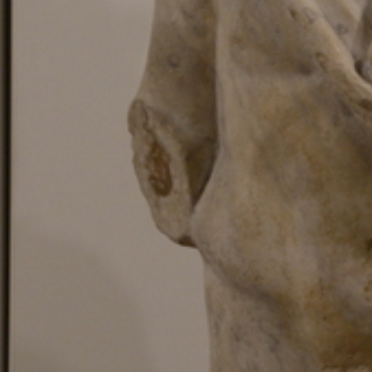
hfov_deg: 10.0
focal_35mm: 175
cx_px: 352
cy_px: 48
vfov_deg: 10.0
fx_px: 2124
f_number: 5
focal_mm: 35
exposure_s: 1/100
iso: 1000
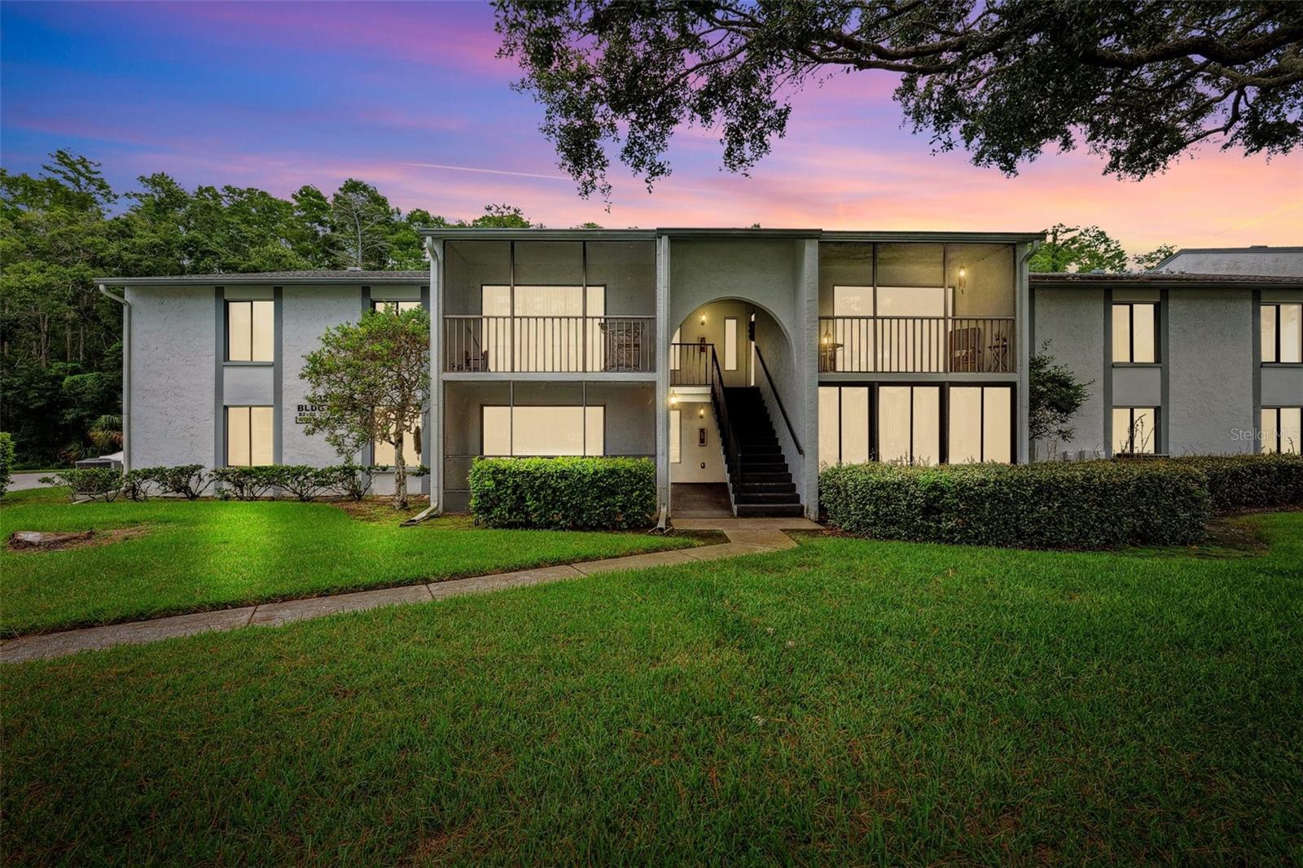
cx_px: 652
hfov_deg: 104.3
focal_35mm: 14
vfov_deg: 81.2
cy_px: 434
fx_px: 507
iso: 400
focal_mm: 14
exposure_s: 1/250
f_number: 8
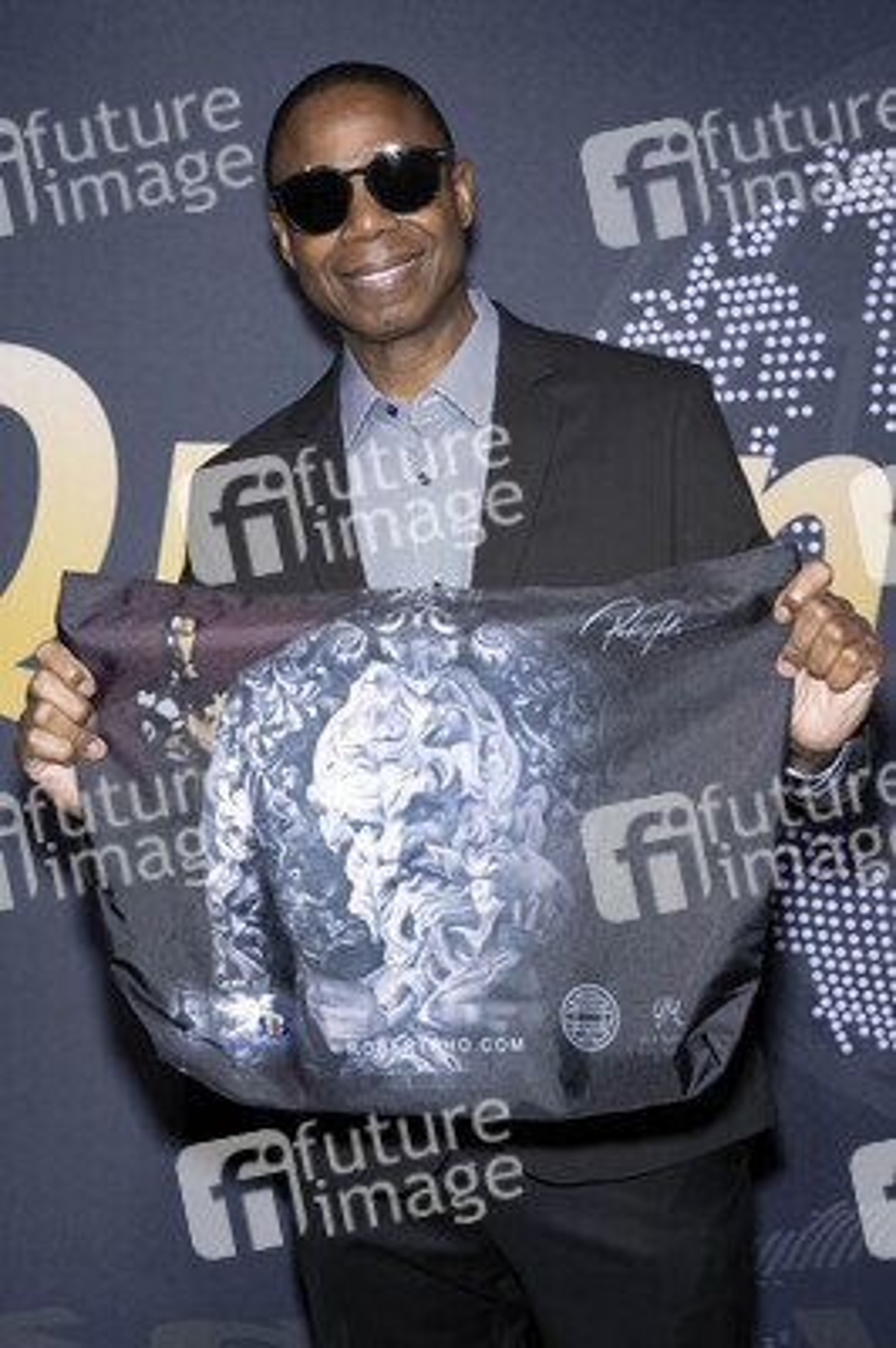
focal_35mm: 49
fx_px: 1832
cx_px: 448
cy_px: 674
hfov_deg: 27.5
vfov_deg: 40.4
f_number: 5.6
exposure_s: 1/200
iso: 800
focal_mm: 49
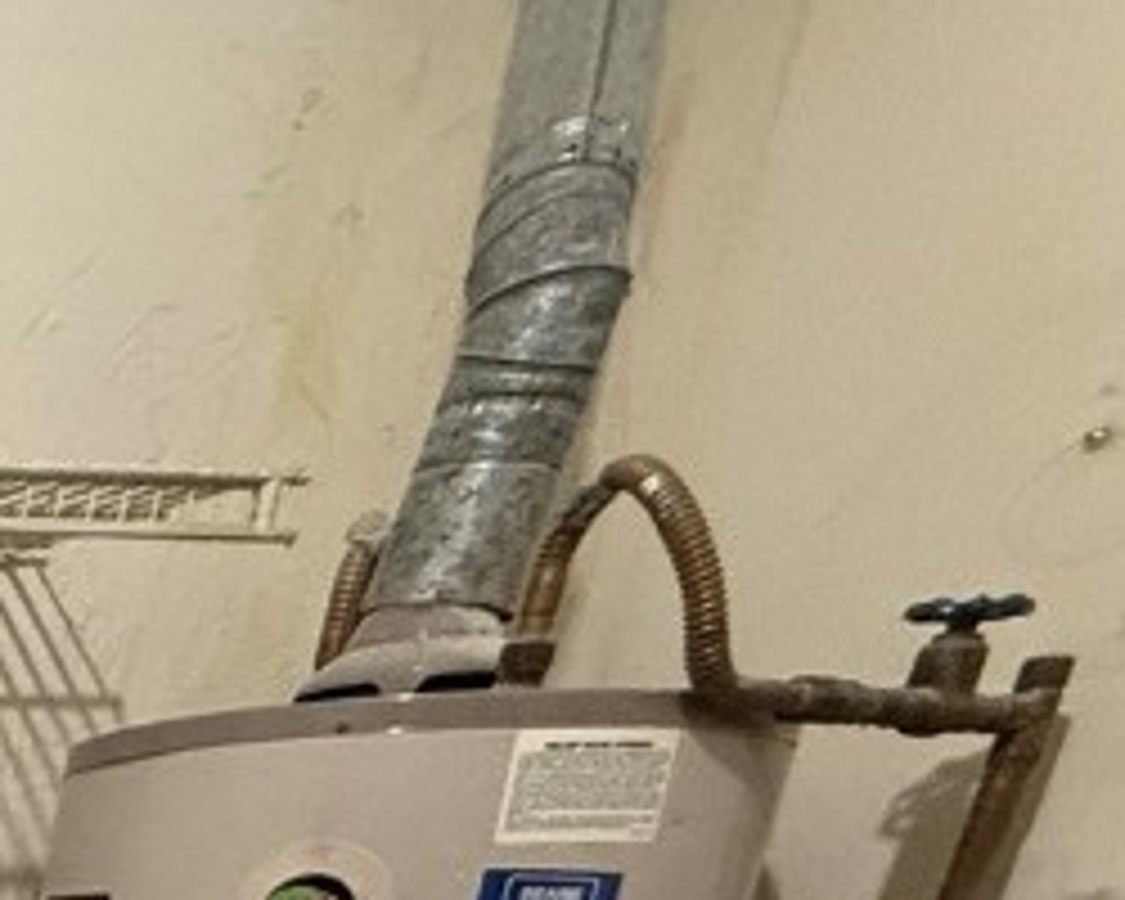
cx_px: -1170
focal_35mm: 56
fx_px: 1865
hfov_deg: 18.8
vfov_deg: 21.0
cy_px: 1498
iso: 400
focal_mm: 2.22
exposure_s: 1/60
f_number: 2.2
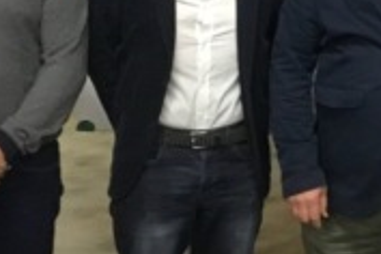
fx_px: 1312
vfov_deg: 11.0
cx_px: 514
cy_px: 37
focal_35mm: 124
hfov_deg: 15.6
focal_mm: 3.3
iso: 200
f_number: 2.4
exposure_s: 1/25
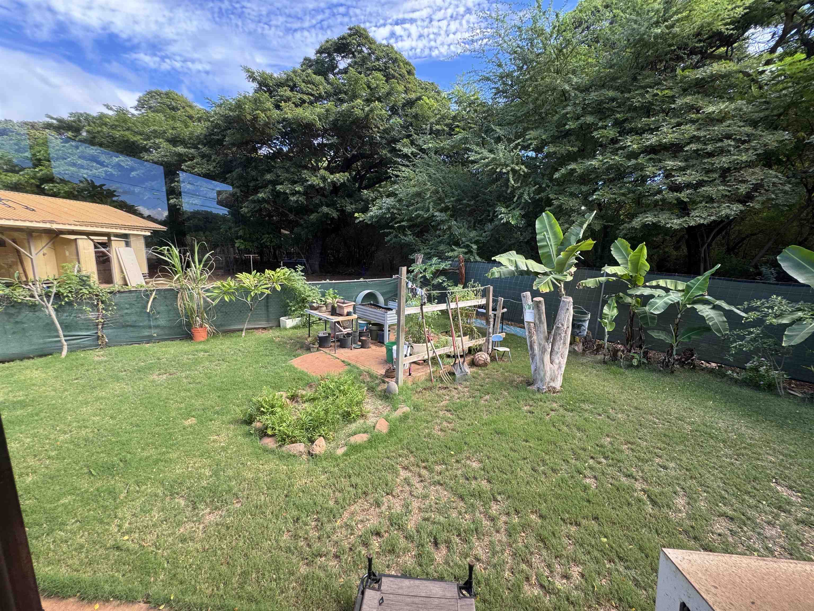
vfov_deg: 85.7
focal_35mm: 14
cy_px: 306
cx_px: 407
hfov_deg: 102.1
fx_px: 329
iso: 40
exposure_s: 1/185
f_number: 2.2
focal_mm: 2.22
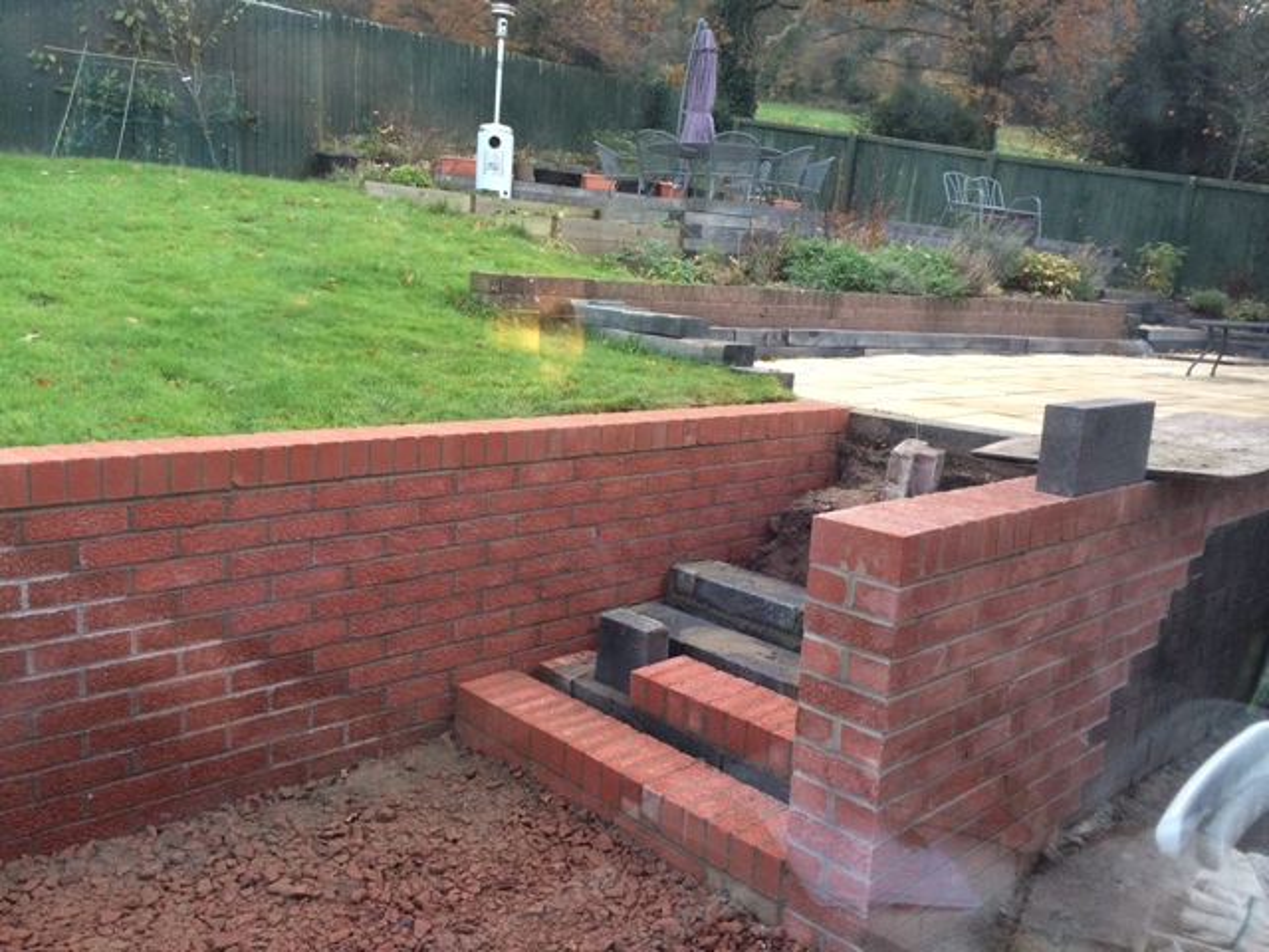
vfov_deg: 48.2
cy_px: 476
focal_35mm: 29
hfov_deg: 61.7
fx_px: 1063
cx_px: 634
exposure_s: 1/33
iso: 80
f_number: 2.2
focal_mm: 4.15
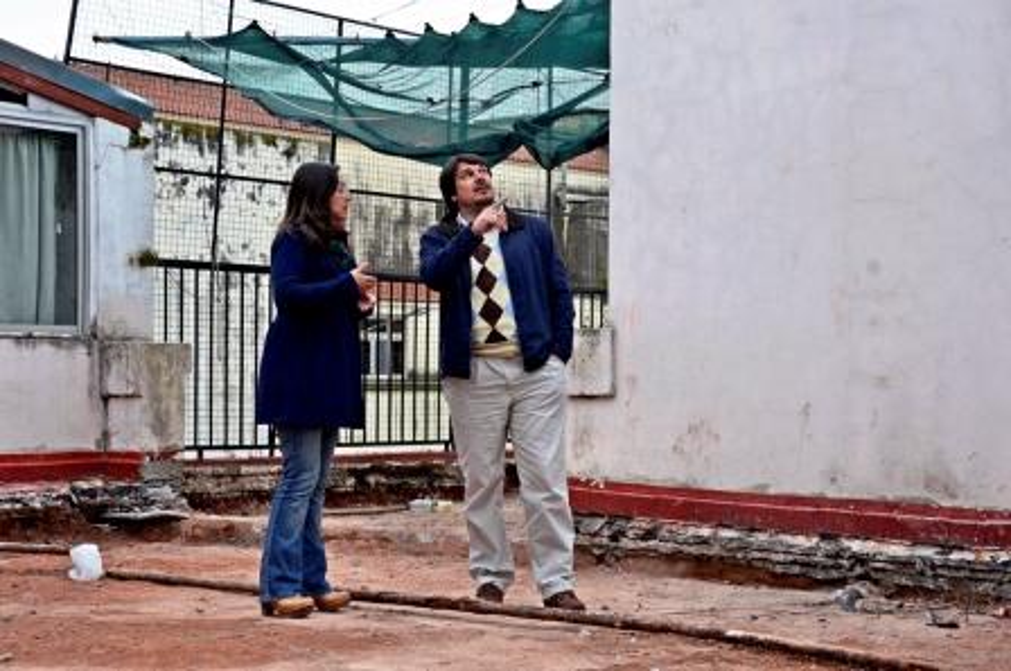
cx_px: 506
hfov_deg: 28.1
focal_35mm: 72
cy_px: 336
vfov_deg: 18.9
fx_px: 2018
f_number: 7.1
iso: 1250
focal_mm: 48
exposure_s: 1/60
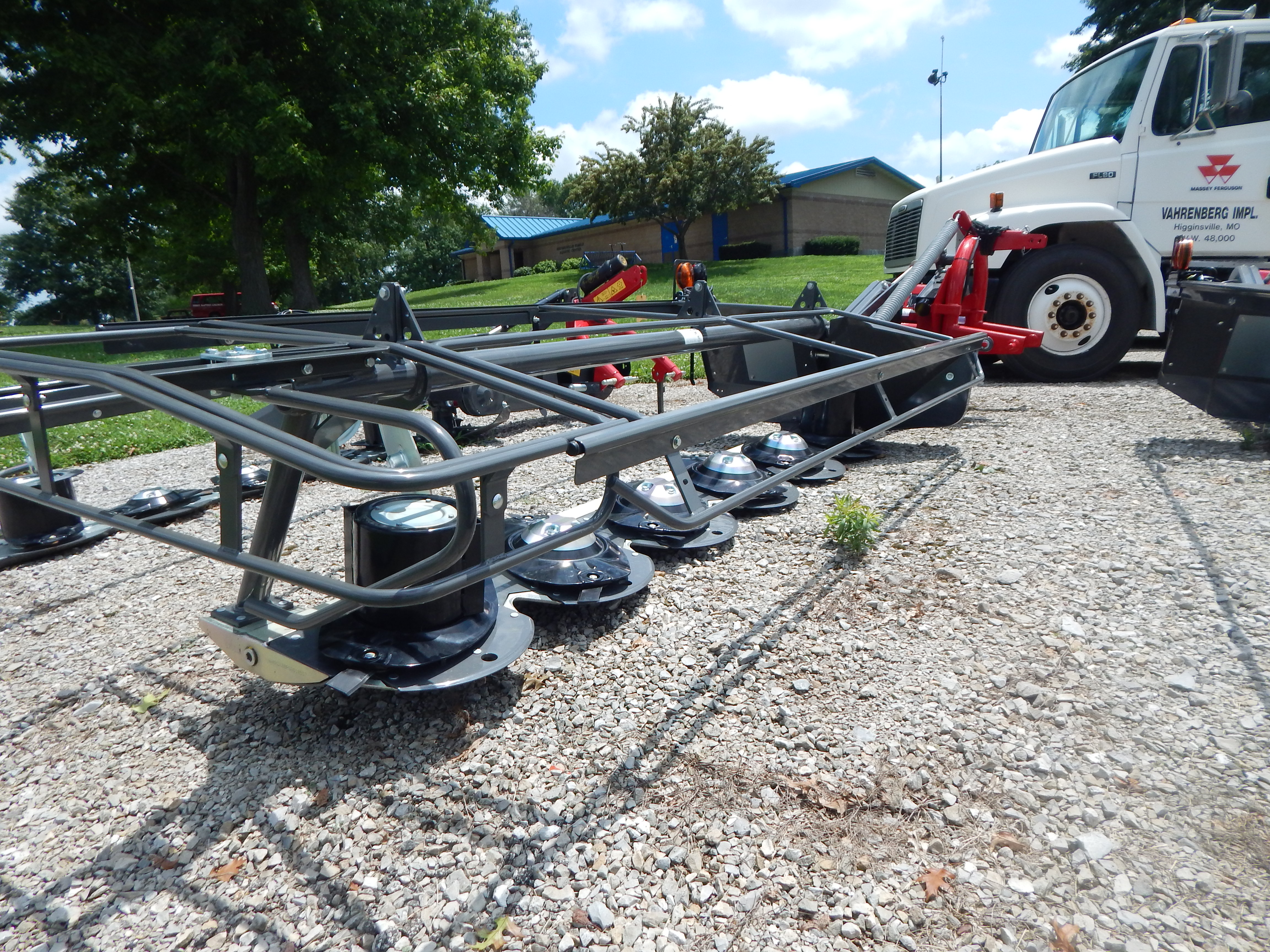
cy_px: 476
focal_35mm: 22
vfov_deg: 61.1
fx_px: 807
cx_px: 635
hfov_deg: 76.4
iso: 125
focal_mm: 4
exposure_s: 1/500
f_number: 6
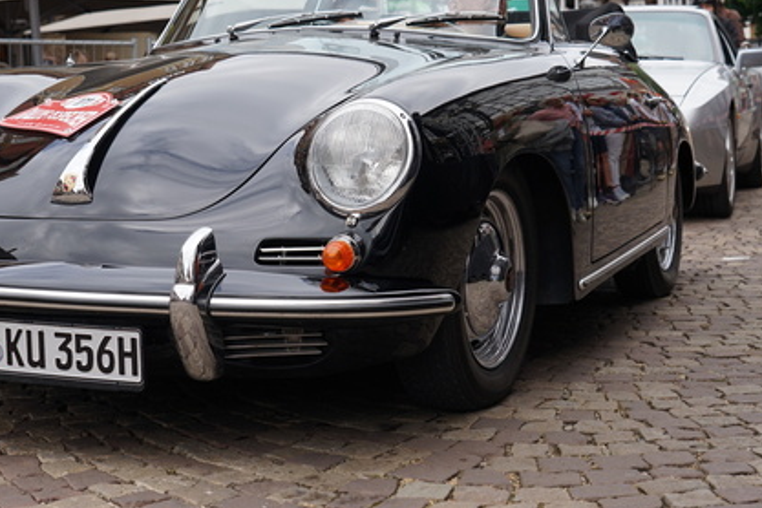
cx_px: 309
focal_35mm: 69
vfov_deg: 19.7
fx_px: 1460
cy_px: 163
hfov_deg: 29.2
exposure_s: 1/200
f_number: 5.6
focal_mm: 48
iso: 100
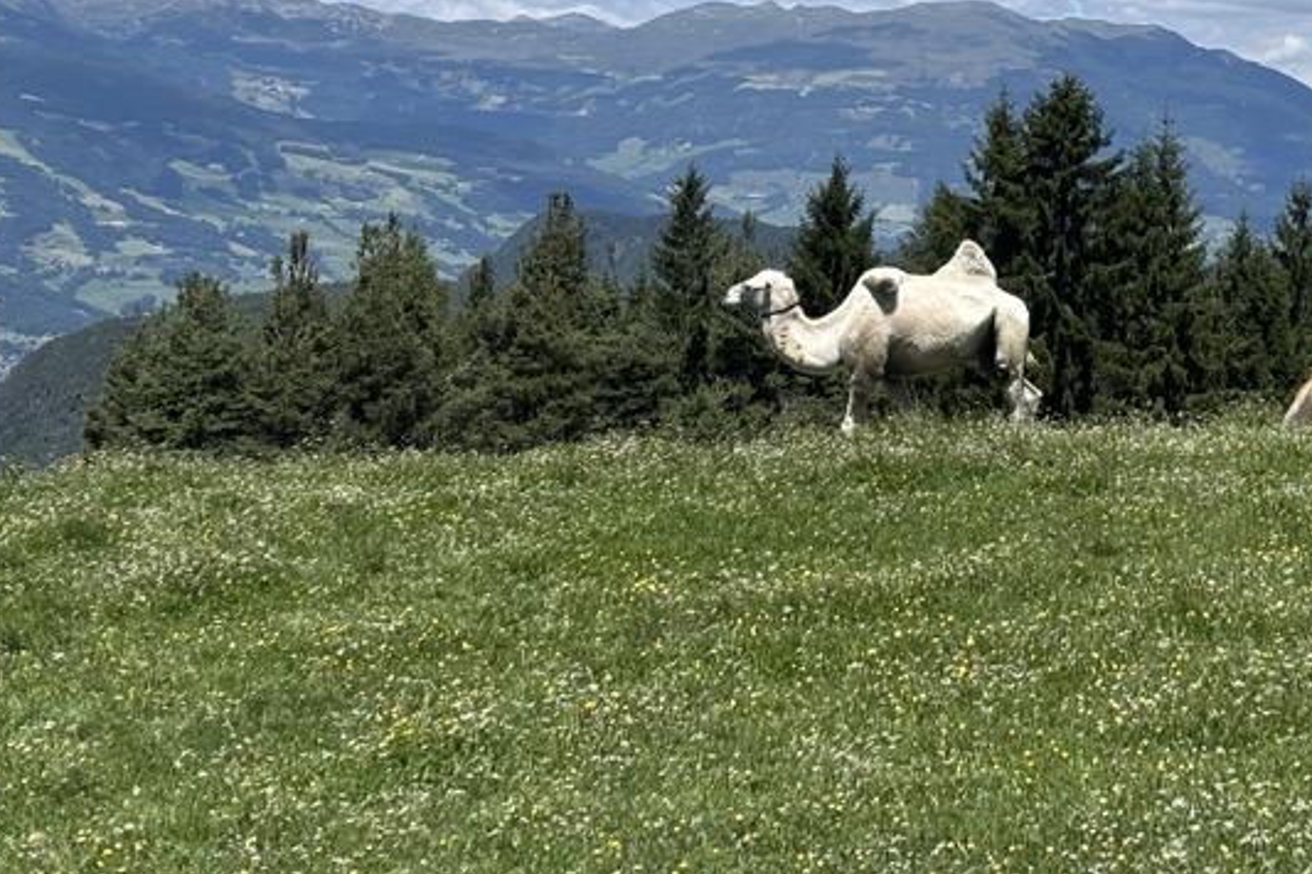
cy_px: -59
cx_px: 1226
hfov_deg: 19.2
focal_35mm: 104
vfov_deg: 12.9
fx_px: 3789
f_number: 1.6
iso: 32
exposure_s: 1/3788
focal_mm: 5.96
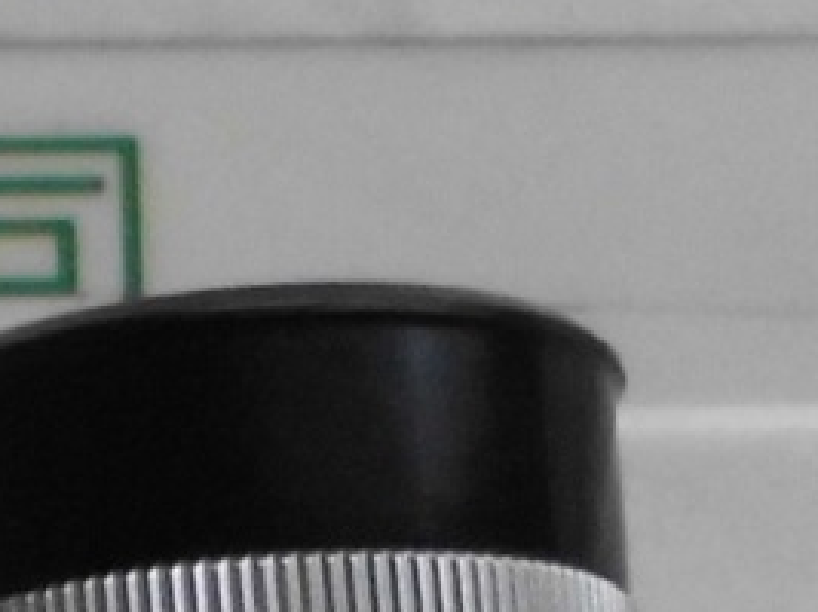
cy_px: 985
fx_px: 4606
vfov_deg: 7.4
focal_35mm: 195
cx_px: -971
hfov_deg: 9.3
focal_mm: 4.6
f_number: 3.2
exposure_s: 1/38
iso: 200
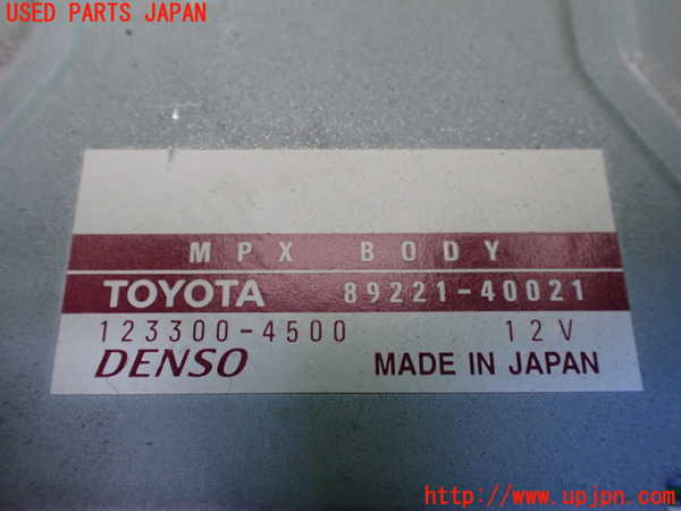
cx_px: 340
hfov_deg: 60.0
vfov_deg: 46.8
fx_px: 590
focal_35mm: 30
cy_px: 256
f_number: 2.3
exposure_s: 1/80
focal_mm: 5.4
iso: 800
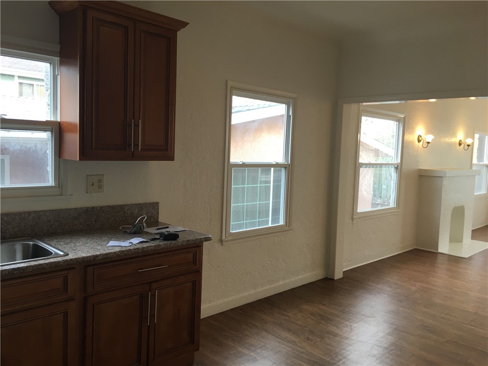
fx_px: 409
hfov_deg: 61.7
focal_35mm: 29
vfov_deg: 48.2
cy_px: 183
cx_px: 244
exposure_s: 1/40
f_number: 2.2
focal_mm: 4.15
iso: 25
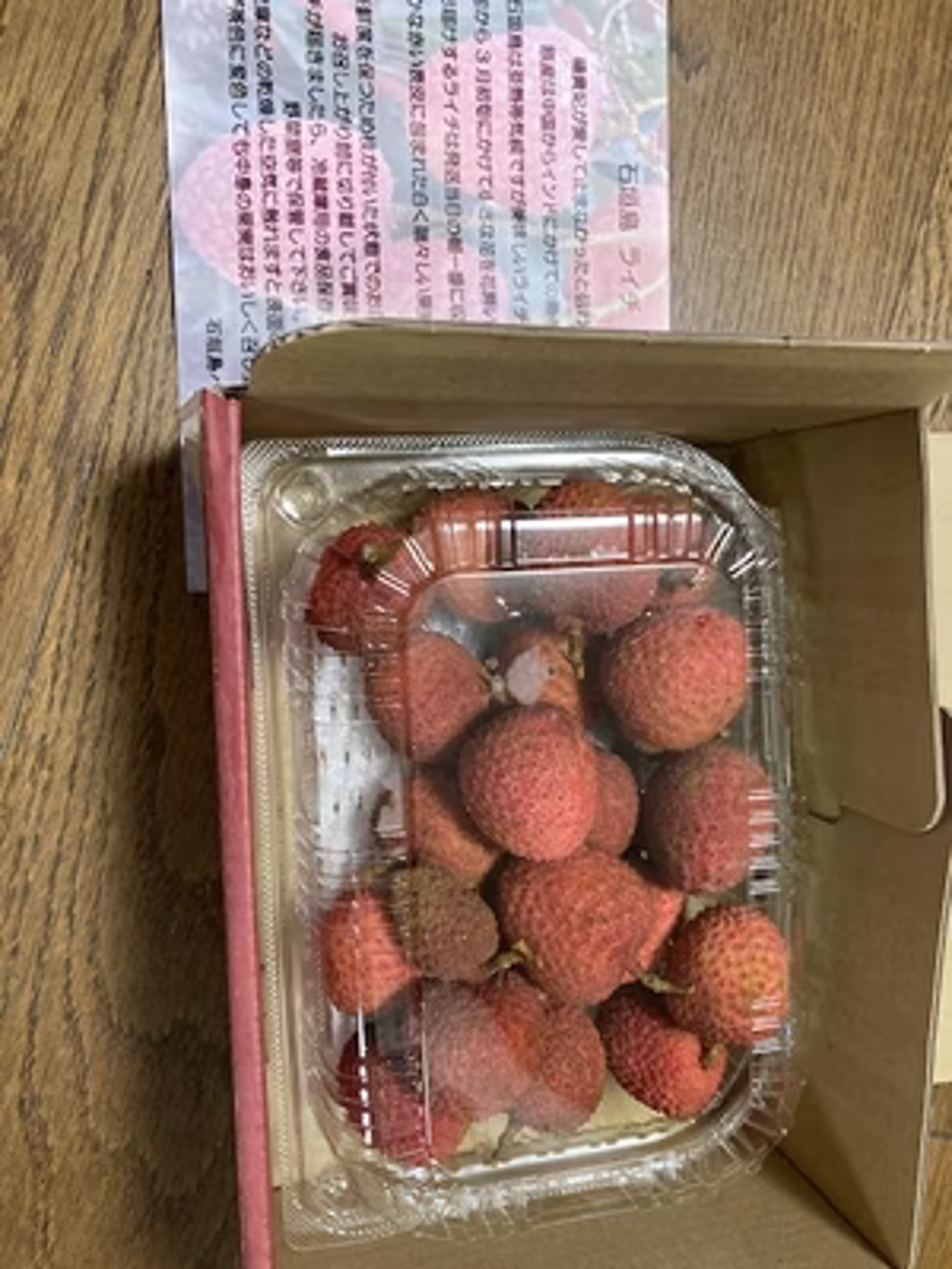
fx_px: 1027
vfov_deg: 63.4
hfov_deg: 49.7
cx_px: 476
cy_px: 634
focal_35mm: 28
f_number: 1.8
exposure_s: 1/50
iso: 250
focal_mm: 3.99
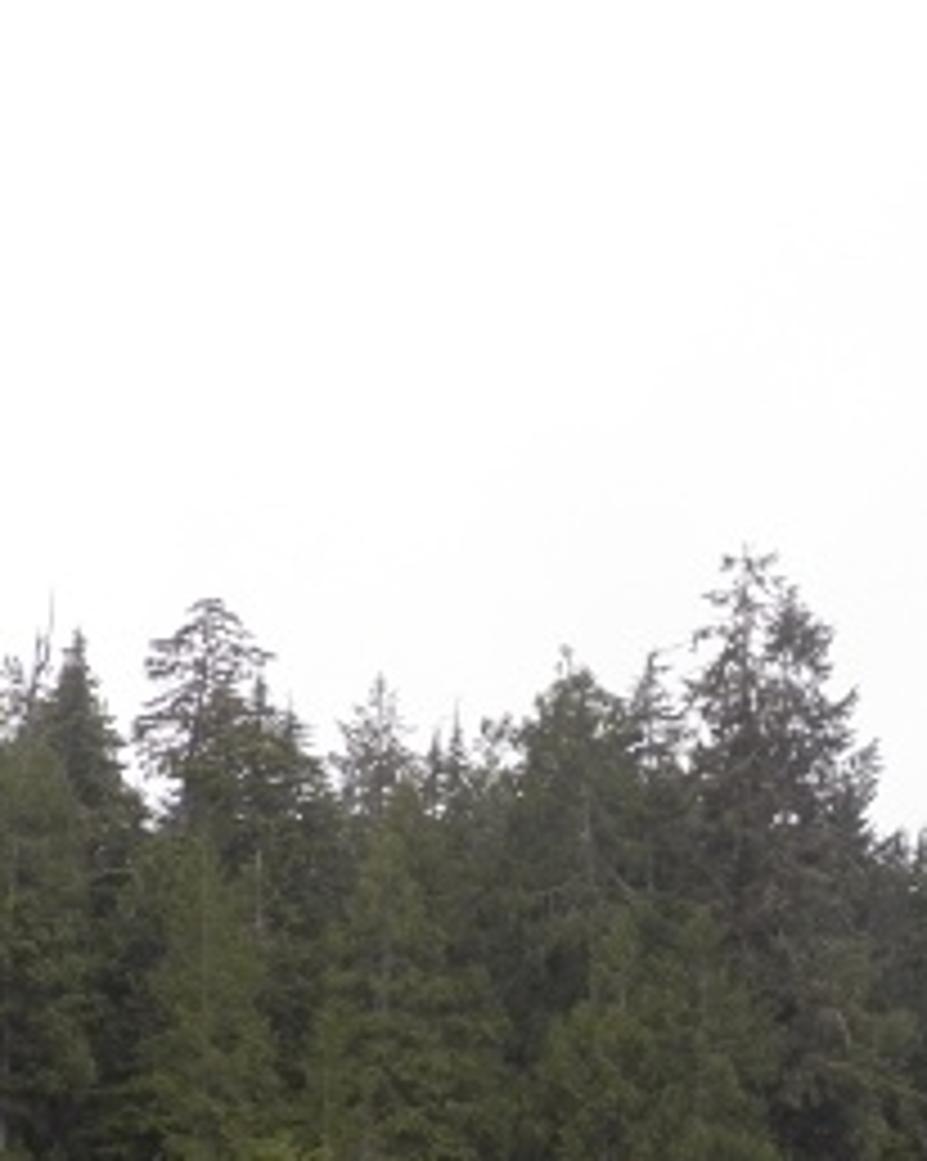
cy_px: 1184
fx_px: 3228
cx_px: 652
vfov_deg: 19.7
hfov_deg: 16.3
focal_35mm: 94
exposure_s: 1/200
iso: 125
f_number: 4
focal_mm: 5.5
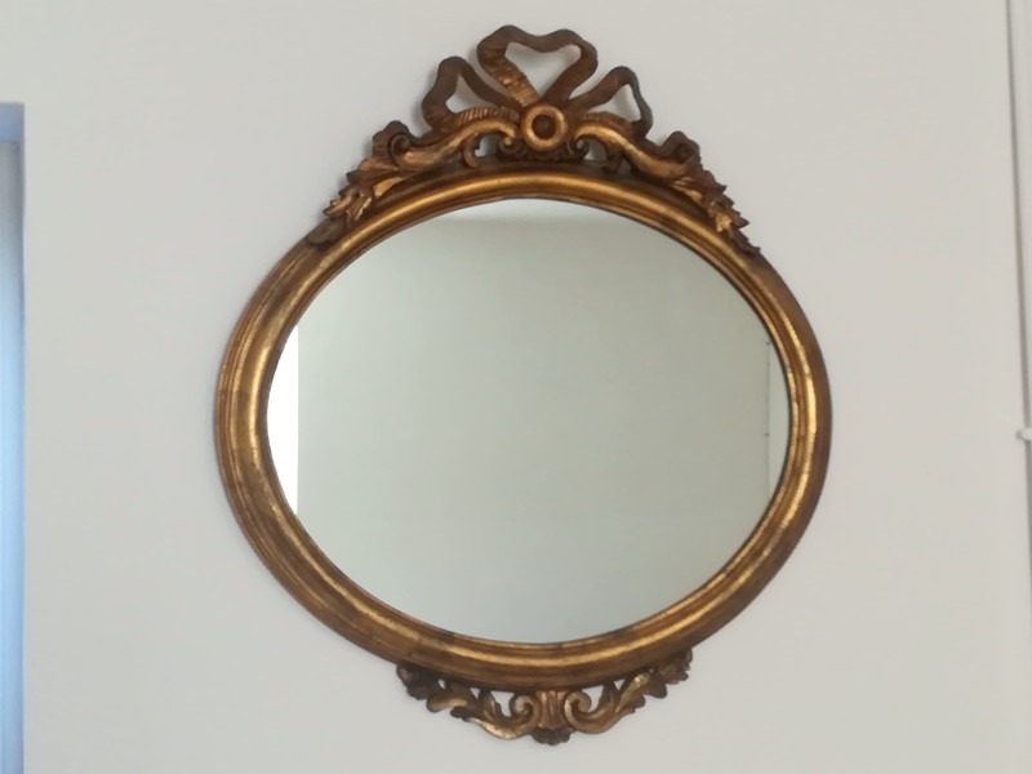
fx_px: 1491
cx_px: 516
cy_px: 387
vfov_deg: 29.1
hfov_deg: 38.2
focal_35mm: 50
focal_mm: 3.83
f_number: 2.2
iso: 125
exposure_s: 1/33.3
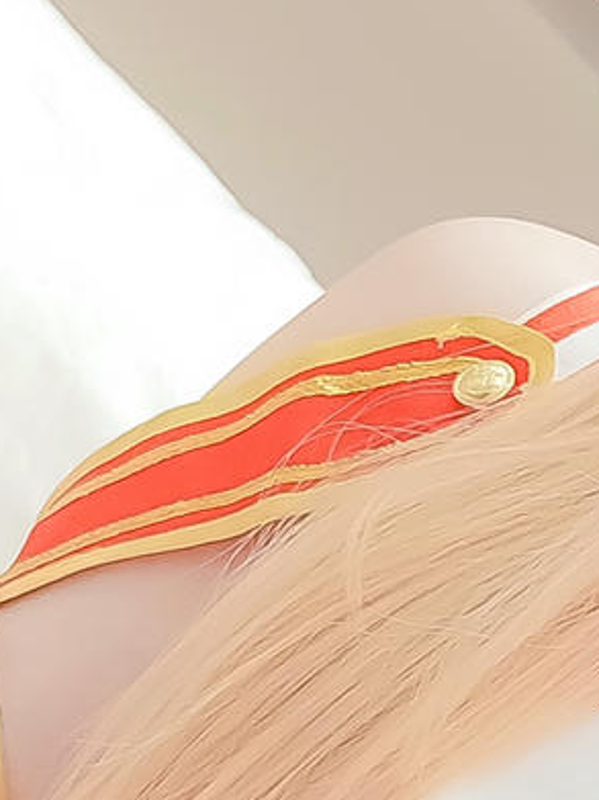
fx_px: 2978
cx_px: 617
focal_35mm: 129
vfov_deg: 14.9
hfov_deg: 11.4
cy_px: 880
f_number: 1.8
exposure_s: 1/25
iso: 125
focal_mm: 4.36
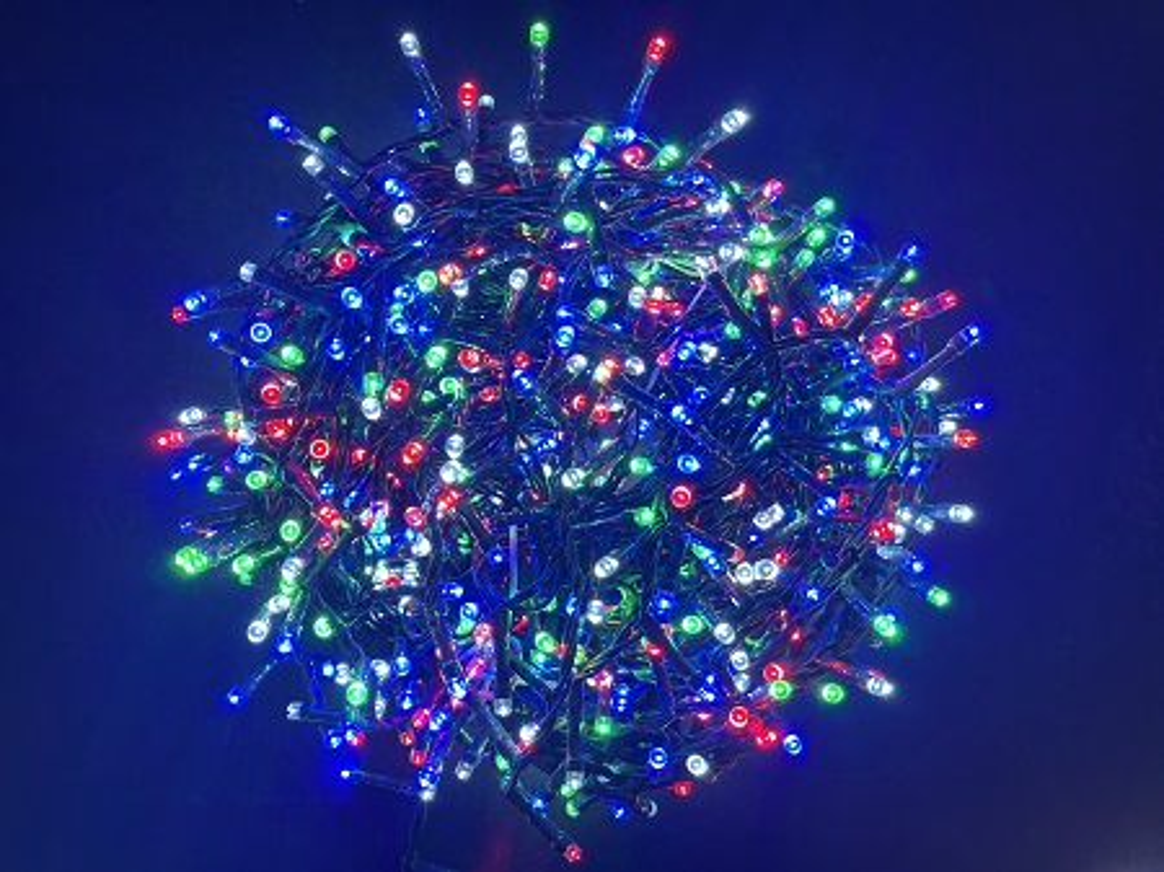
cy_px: 436
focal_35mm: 26
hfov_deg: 67.3
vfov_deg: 53.0
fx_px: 874
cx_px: 582
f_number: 1.6
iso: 100
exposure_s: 1/54
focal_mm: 5.1
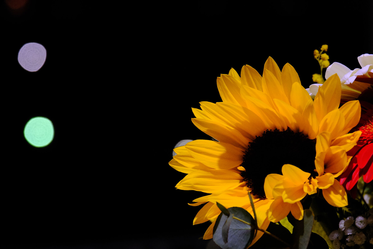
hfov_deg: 11.4
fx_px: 1875
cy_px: 124
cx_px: 186
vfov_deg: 7.6
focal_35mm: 181
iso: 6400
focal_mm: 120.6
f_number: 6.4
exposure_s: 1/125
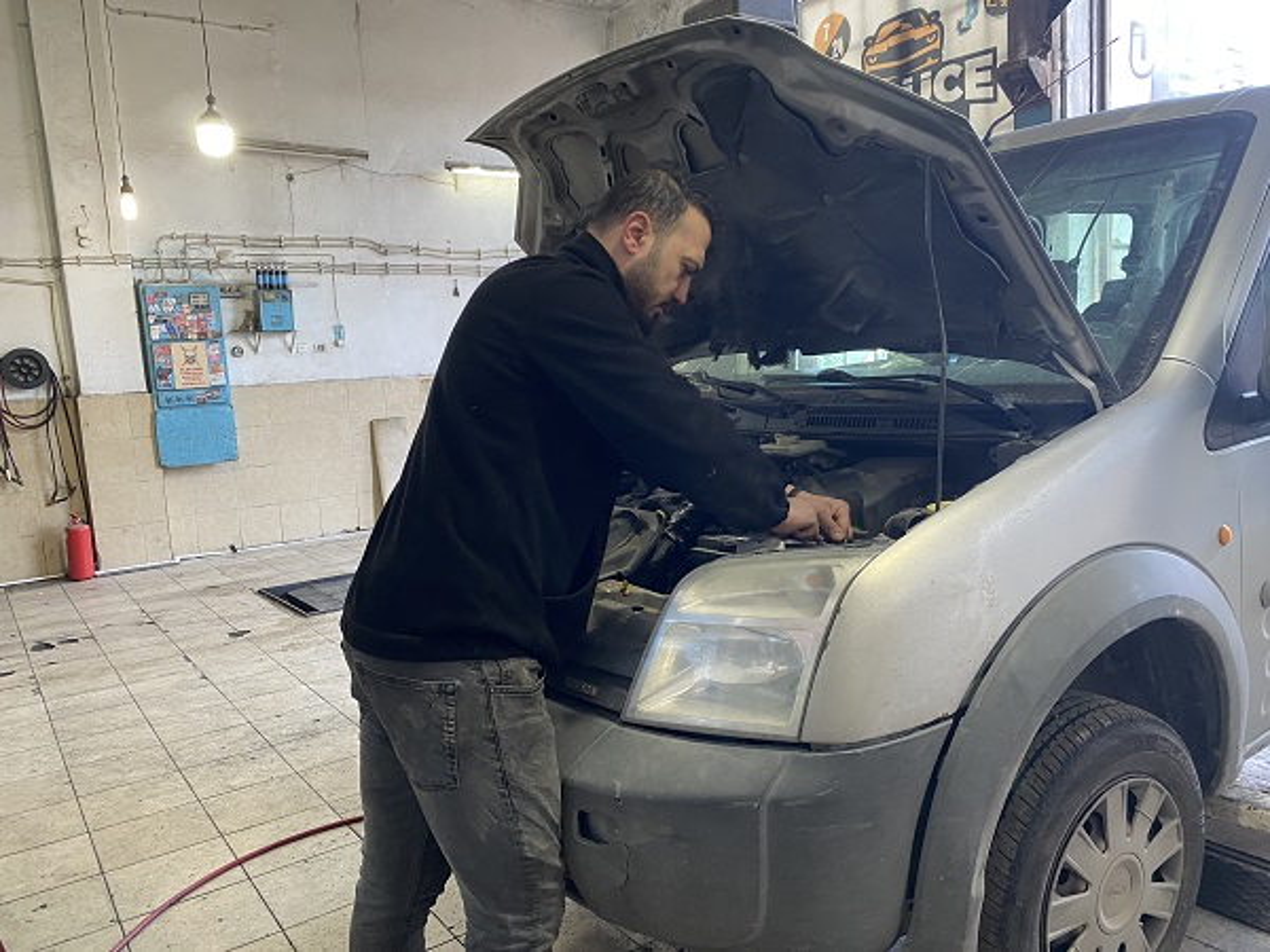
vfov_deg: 53.1
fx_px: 954
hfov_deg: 67.3
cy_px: 476
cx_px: 635
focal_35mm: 26
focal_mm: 4.25
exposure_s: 1/50
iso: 125
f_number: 1.8
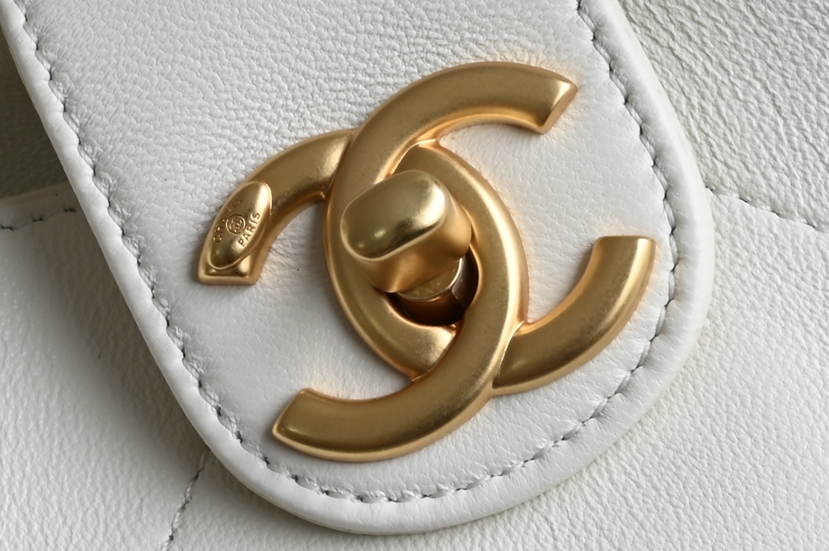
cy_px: 276
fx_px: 1265
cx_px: 414
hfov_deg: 36.3
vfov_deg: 24.6
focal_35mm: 55
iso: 160
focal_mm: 55
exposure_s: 1/13
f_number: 22
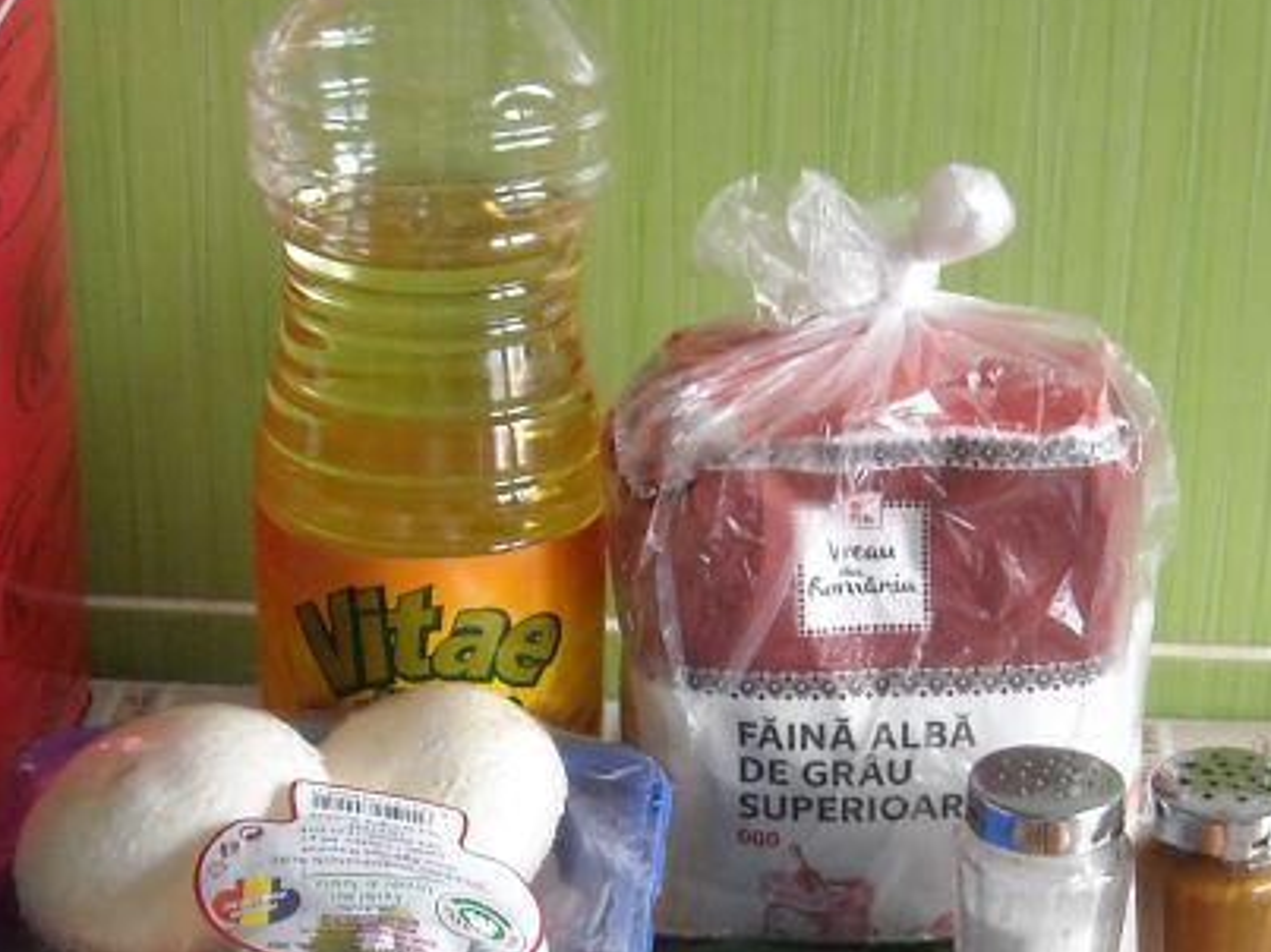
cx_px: 697
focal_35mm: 89
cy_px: 706
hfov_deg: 22.0
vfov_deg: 16.5
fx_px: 3267
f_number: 2.8
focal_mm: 5.7
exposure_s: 1/60
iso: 191
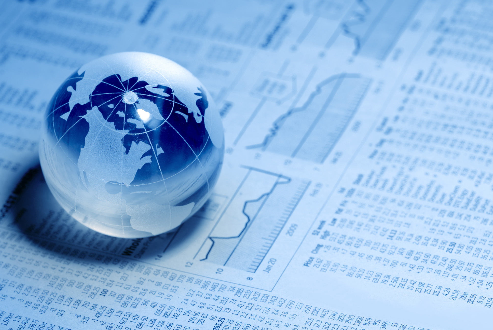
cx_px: 246
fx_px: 2159
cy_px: 165
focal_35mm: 158
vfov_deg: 8.7
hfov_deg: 13.0
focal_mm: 105
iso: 100
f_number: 11
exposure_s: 1.3
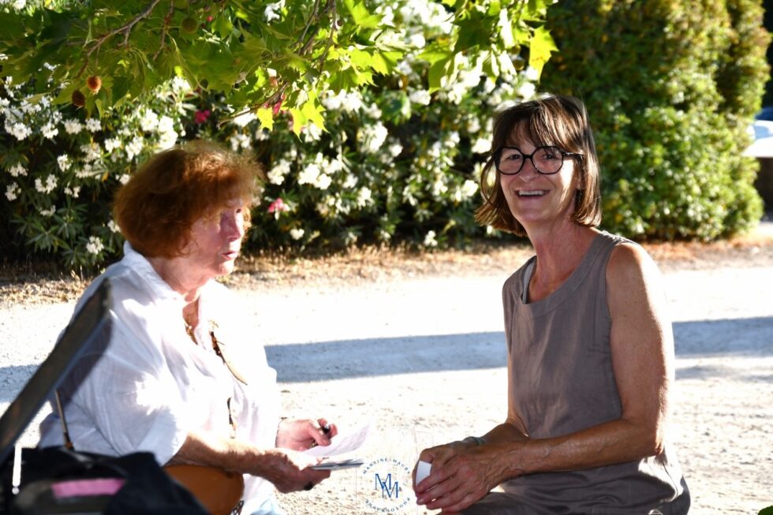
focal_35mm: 93
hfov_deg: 21.9
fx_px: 1996
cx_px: 386
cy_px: 258
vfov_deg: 14.7
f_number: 5.6
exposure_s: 1/250
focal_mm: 62
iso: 100
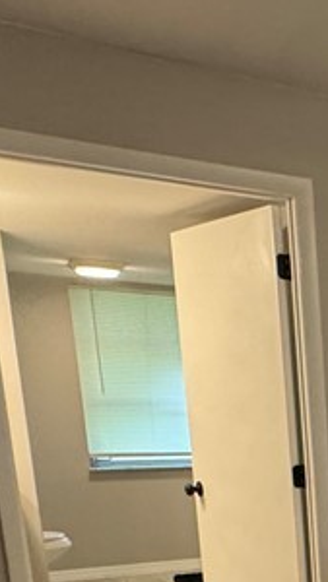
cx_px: 633
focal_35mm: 52
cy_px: 568
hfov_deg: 17.5
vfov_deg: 36.3
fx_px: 803
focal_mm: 2.22
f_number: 2.2
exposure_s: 1/60
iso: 640
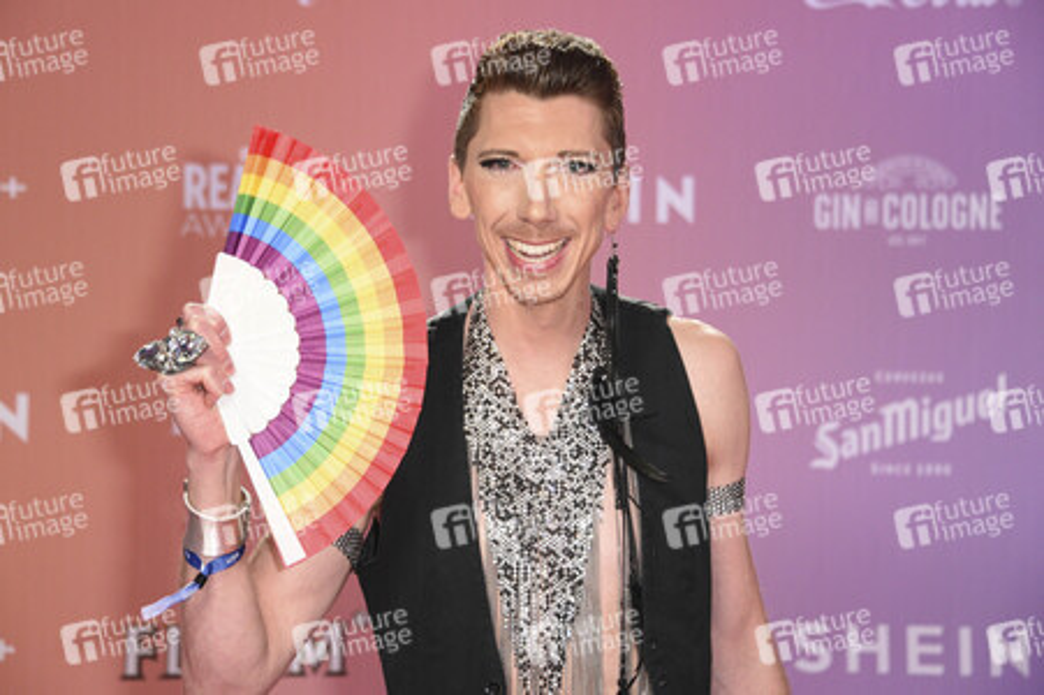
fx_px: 2666
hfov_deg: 22.2
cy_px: 348
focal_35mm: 92
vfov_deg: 14.8
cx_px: 522
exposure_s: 1/250
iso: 3200
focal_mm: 92
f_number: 5.6
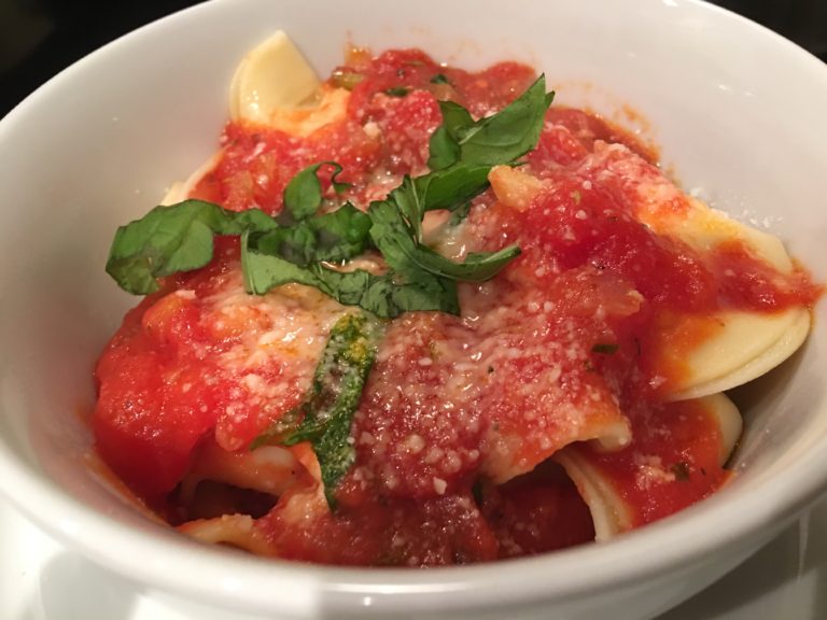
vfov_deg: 48.2
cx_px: 414
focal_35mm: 29
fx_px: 693
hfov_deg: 61.7
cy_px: 310
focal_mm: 4.15
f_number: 2.2
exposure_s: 1/10
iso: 100
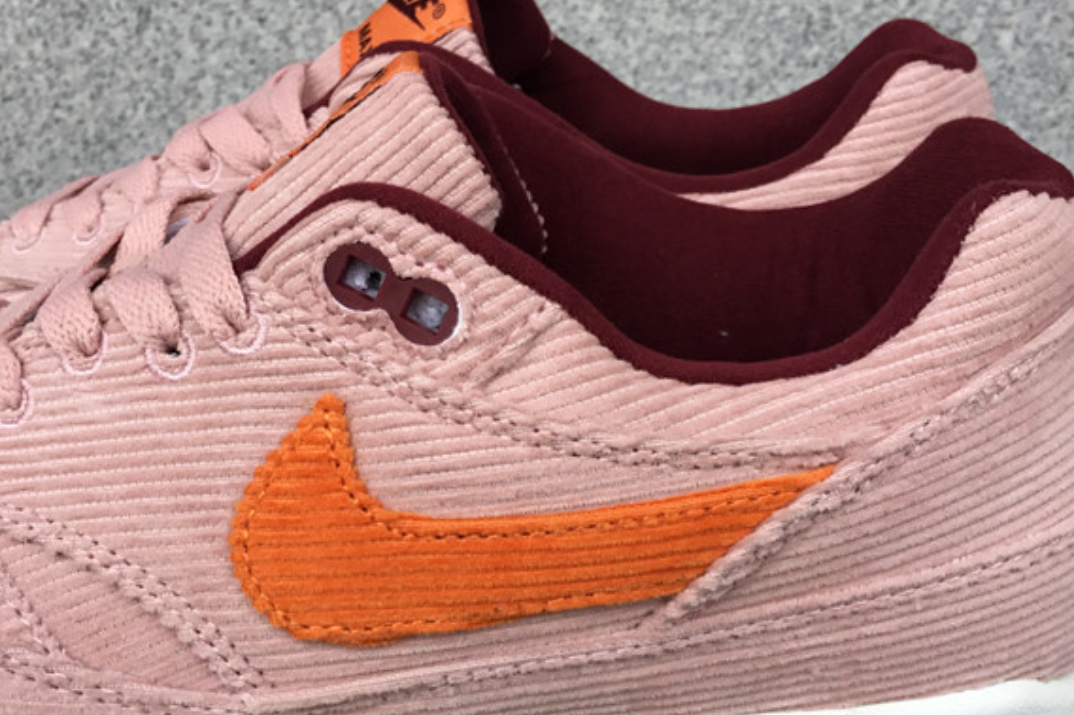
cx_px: 555
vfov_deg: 26.4
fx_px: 1521
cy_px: 448
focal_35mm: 51
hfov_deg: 38.9
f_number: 2.4
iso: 25
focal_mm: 3.3
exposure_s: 1/100
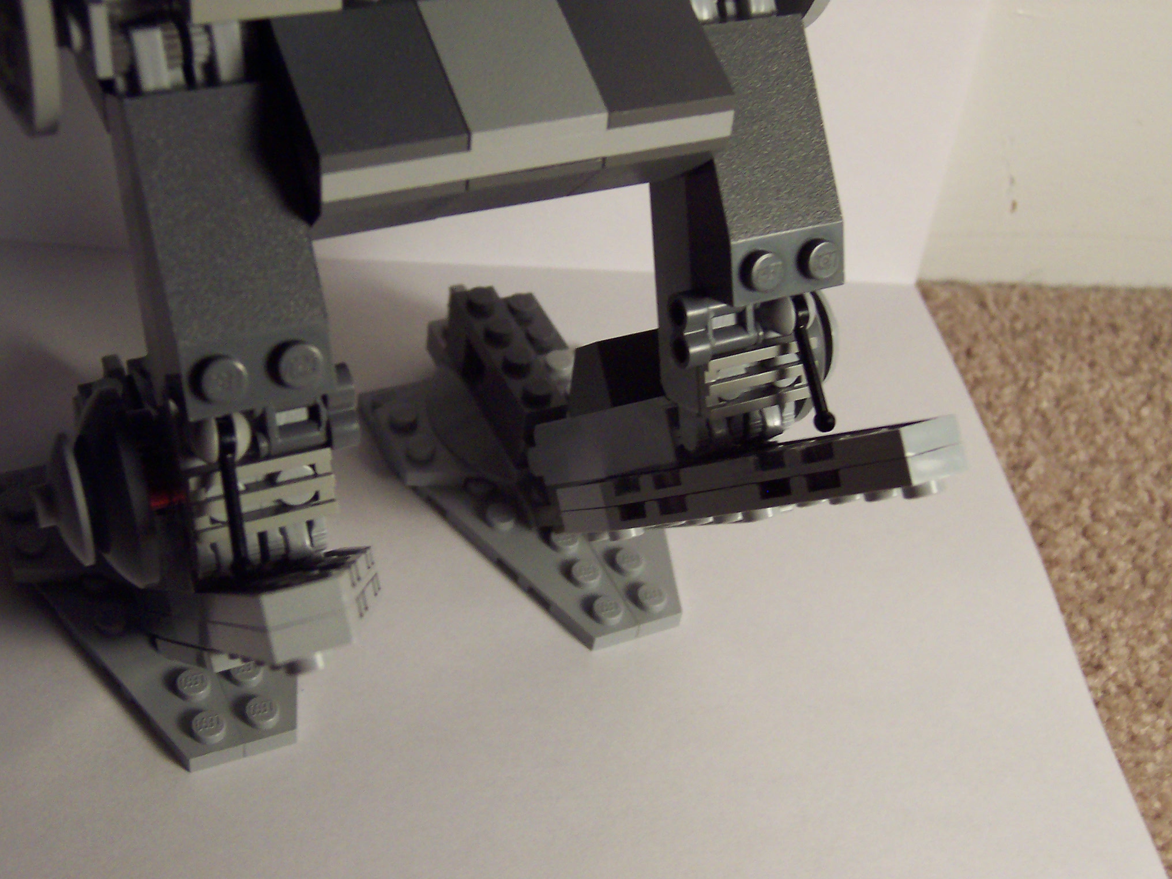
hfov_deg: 36.8
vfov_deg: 28.0
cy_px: 440
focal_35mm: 52
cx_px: 586
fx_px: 1761
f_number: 3.4
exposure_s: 1/30
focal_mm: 8
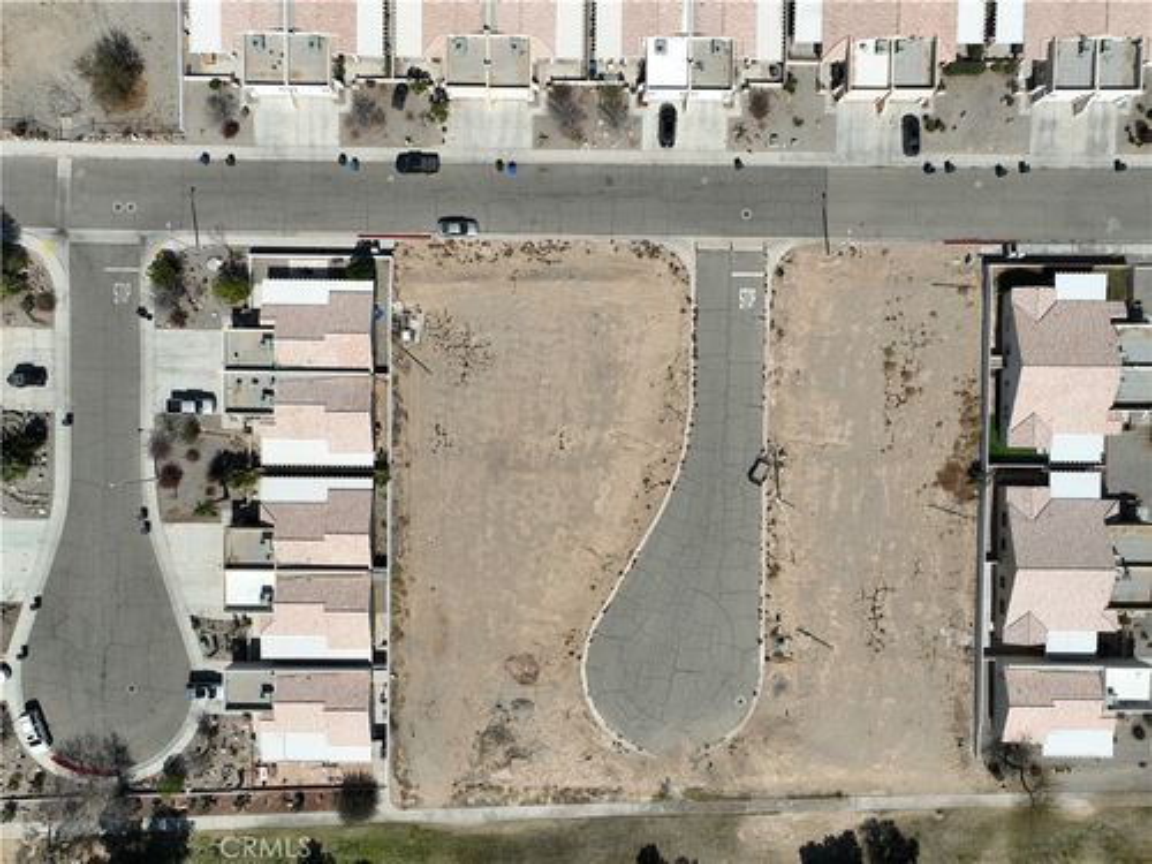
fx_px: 799
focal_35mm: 24
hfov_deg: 71.6
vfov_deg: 56.8
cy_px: 432
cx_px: 576
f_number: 2.8
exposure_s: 1/400
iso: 100
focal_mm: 12.29
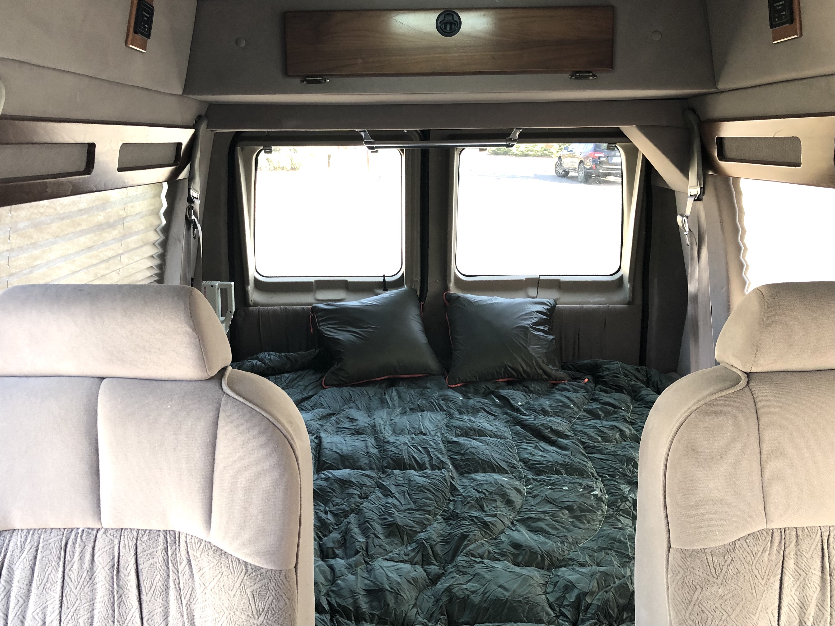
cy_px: 313
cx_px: 418
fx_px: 675
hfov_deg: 63.4
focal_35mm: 28
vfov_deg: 49.7
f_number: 1.8
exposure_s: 1/31
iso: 40
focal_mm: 4
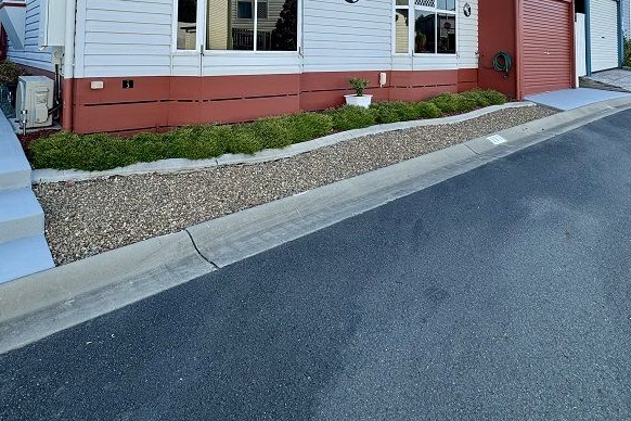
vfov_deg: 45.6
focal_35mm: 25
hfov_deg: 71.5
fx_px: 438
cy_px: 29
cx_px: 321
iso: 40
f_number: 2.2
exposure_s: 1/646
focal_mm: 2.22
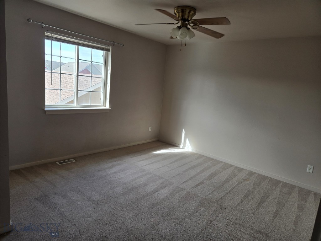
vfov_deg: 58.9
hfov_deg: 73.9
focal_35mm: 23
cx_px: 160
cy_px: 120
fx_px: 213
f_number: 1.8
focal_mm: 5.4
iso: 40
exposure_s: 1/180
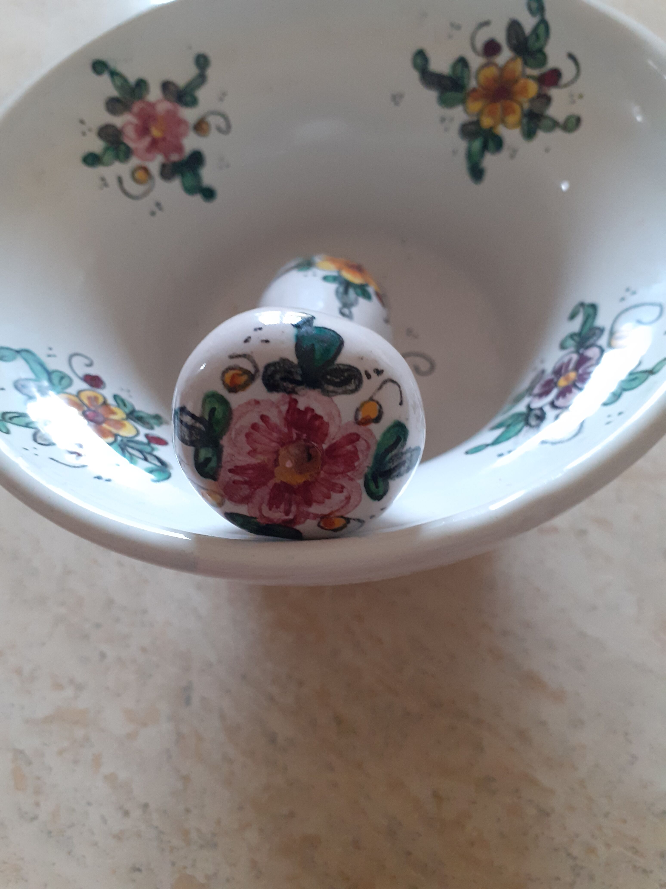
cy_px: 444
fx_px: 693
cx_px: 333
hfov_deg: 51.4
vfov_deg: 65.3
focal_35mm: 27
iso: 250
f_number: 1.9
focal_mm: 3.6
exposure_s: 1/33
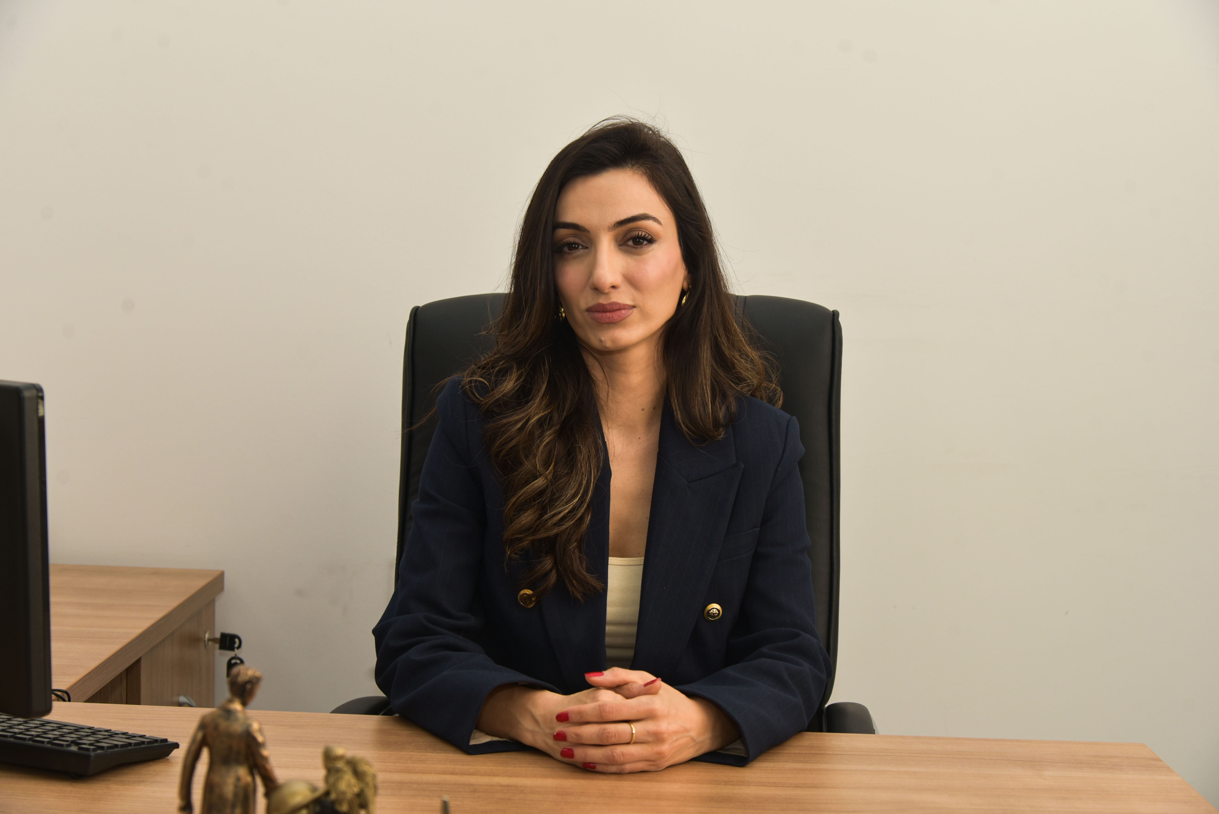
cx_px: 610
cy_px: 407
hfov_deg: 36.2
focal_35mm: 55
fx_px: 1863
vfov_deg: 24.6
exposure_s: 1/125
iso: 140
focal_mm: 55
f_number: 5.6
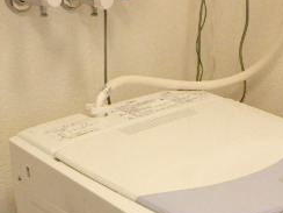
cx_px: 139
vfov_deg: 24.1
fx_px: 450
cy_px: 257
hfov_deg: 34.9
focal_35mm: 55
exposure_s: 1/15
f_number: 3.5
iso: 800
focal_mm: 3.7
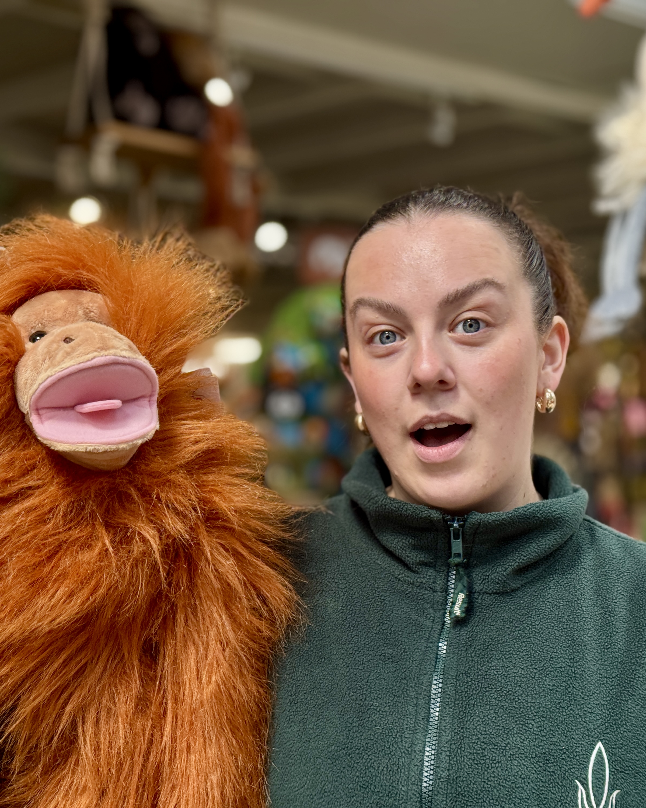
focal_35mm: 63
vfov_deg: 30.0
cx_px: 196
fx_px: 1506
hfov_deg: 24.1
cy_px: 407
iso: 50
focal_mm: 6.76
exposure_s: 1/185
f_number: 1.78
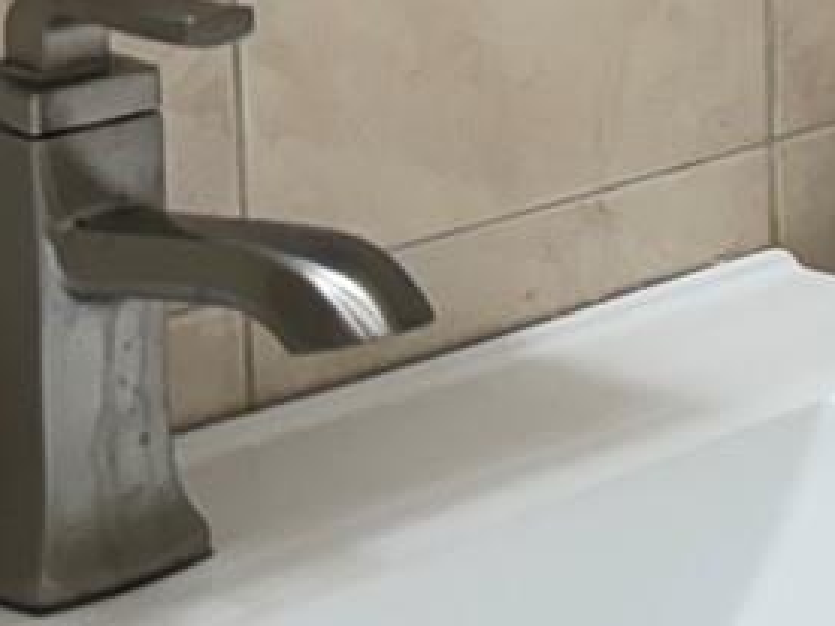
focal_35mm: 139
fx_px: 3353
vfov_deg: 10.3
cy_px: -366
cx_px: 1979
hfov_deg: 11.7
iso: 125
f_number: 1.78
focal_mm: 6.76
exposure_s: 1/120
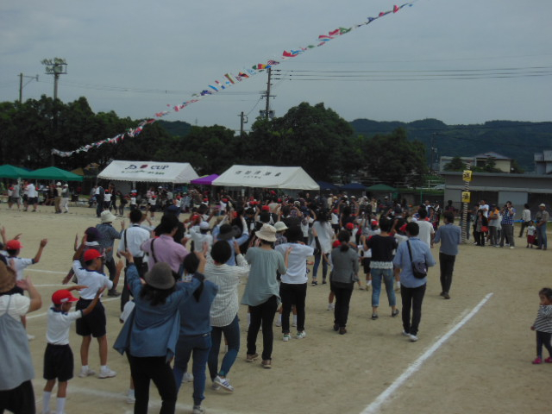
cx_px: 276
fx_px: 829
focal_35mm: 52
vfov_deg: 28.0
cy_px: 207
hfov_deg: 36.8
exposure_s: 1/500
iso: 125
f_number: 9.4
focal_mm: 9.3
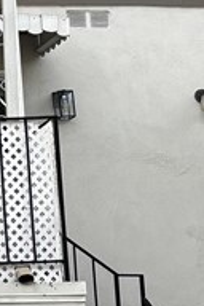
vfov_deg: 14.2
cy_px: 137
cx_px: -303
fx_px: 1224
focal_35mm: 144
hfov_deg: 8.6
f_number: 1.6
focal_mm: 5.96
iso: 50
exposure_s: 1/1499
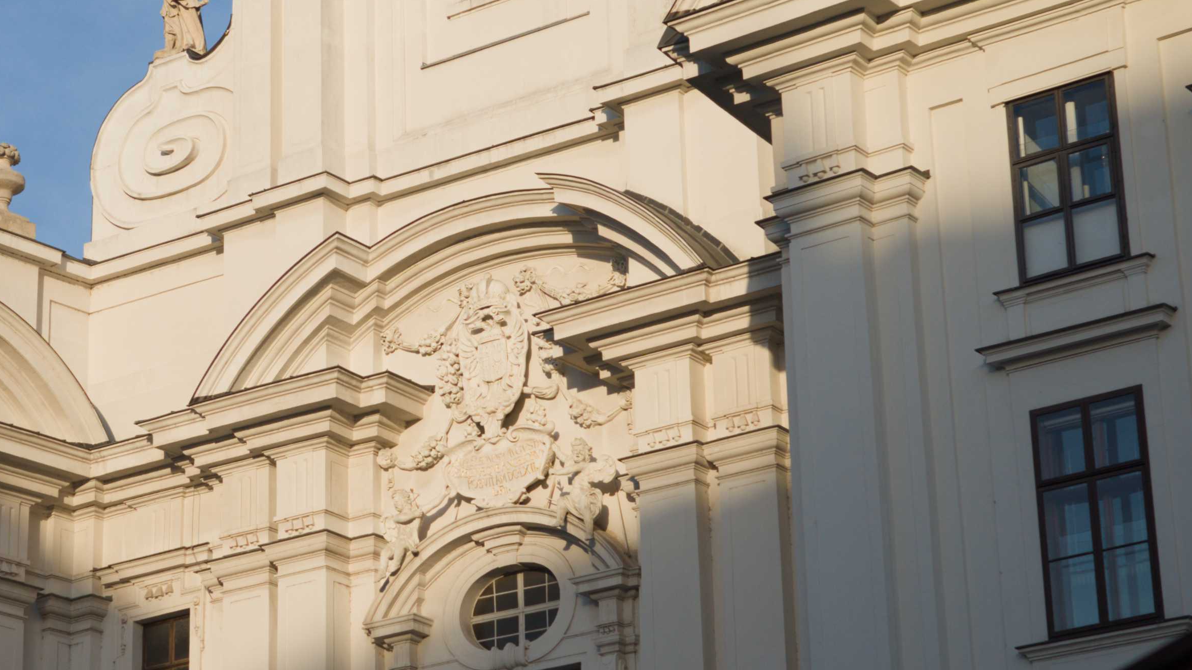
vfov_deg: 11.3
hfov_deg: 19.9
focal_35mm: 107
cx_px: 326
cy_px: 248
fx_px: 3382
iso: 100
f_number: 4.5
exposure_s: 1/500
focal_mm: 26
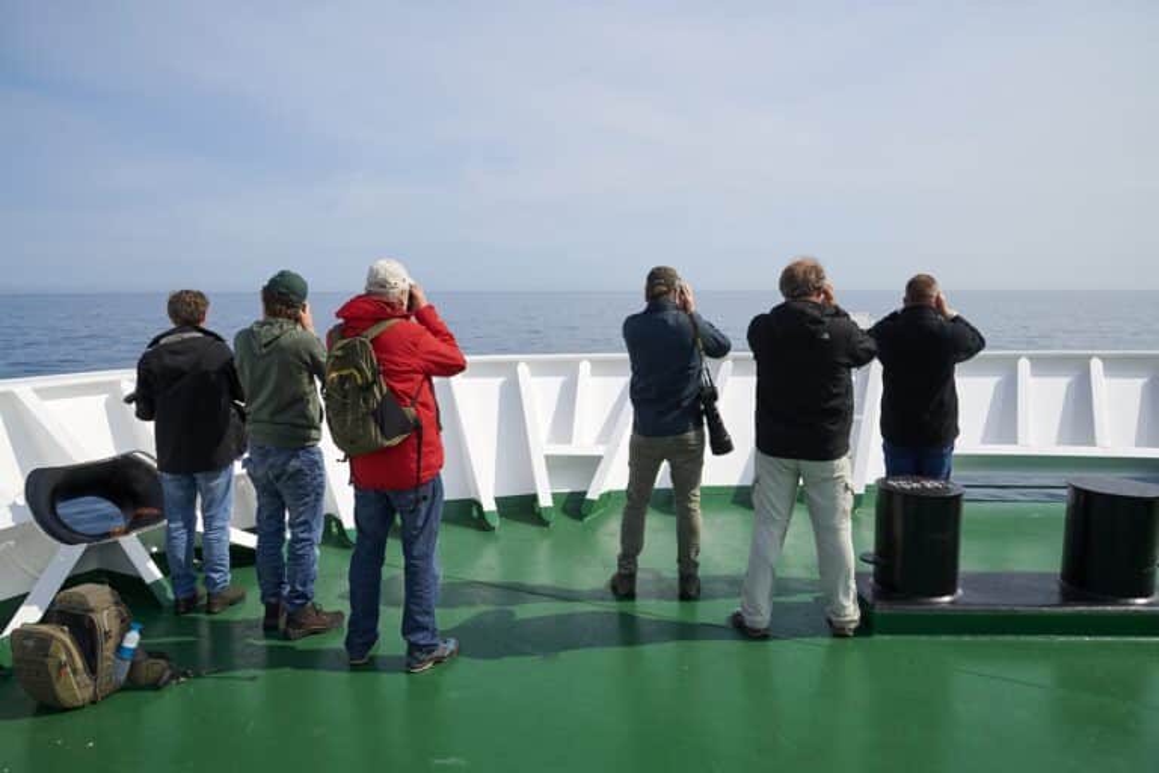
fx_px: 773
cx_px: 580
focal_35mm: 24
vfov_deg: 53.1
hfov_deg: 73.7
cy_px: 386
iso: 200
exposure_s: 1/640
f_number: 10
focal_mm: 24
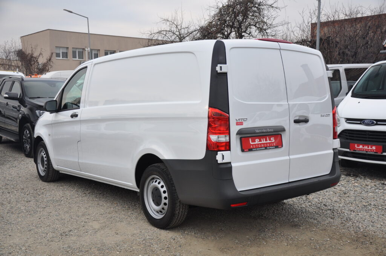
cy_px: 128
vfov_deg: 34.1
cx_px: 193
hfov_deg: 49.6
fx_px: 418
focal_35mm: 39
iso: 400
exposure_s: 1/80
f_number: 4.5
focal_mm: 26
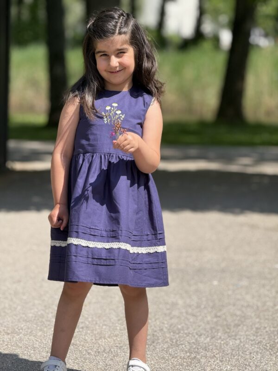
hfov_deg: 12.3
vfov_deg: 16.4
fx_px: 1285
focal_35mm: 120
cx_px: 139
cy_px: 186
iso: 50
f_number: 2.8
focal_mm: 15.66
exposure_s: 1/707
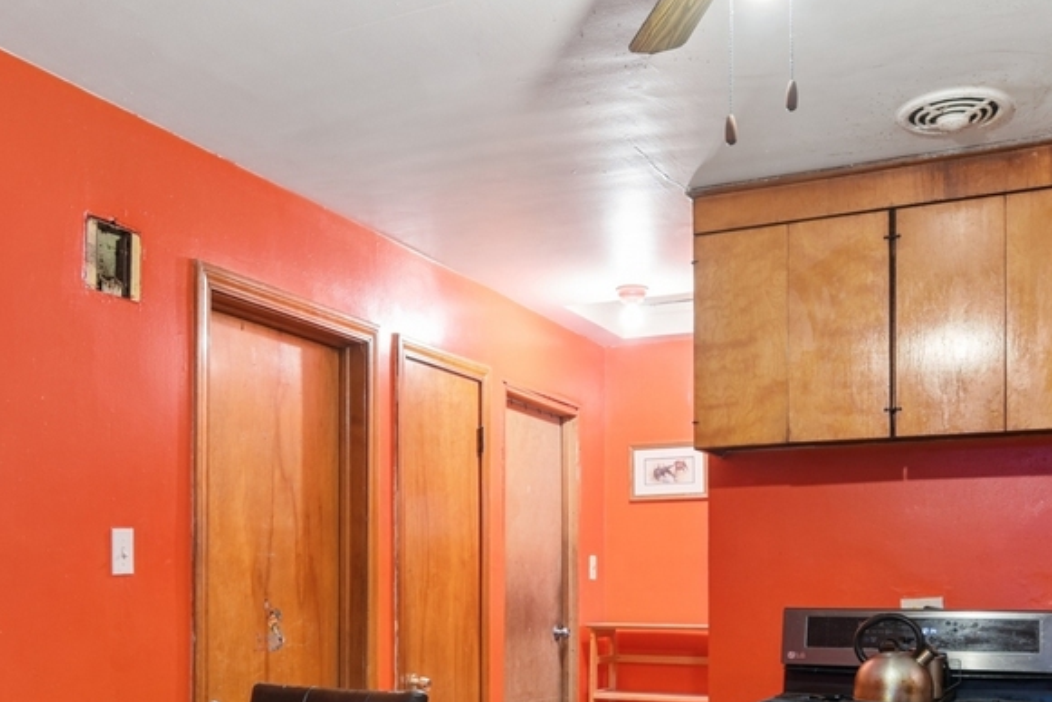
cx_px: 495
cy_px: 599
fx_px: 1140
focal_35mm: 39
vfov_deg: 32.9
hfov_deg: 49.5
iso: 400
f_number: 9
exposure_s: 1/1.25
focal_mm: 14
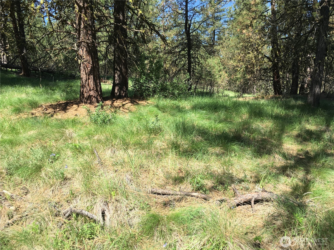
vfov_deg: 48.2
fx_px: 280
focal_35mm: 29
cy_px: 125
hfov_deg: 61.7
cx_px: 167
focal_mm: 4.15
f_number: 2.2
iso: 25
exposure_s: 1/674
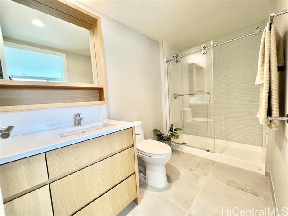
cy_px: 108
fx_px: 108
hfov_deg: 106.2
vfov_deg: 89.9
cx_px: 144
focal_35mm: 13
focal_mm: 1.57
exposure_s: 1/120
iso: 200
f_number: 1.8
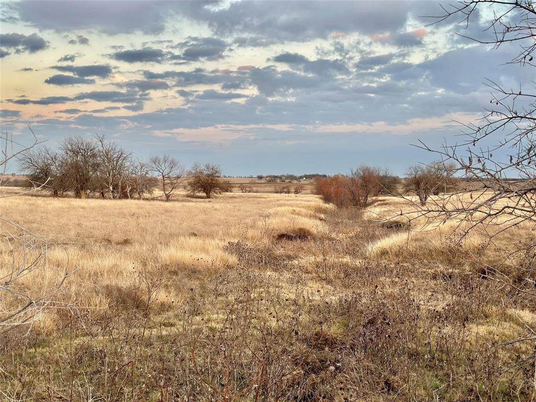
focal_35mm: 48
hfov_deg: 39.7
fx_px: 743
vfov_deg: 30.3
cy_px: 201
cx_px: 268
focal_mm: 6.86
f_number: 1.78
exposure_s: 1/177
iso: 64
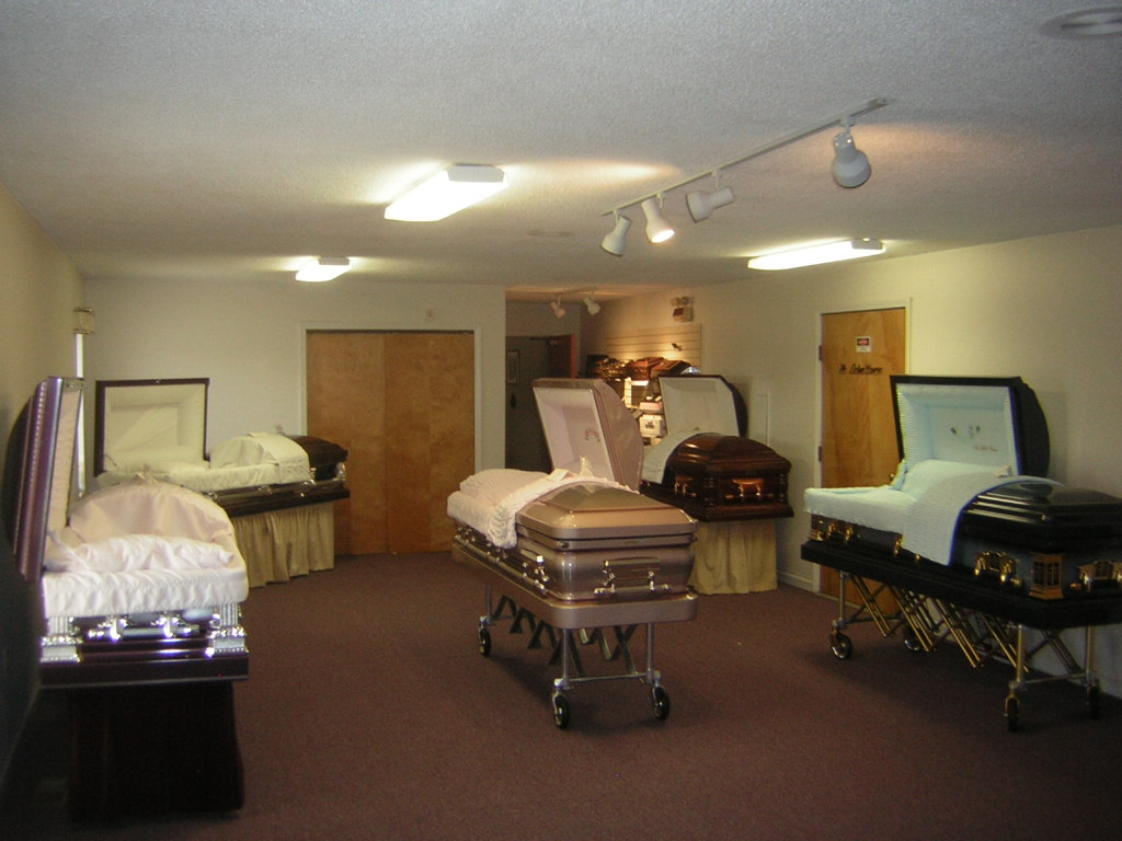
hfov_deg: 51.4
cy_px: 420
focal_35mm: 36
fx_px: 1167
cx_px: 561
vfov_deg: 39.7
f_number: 2.6
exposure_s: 1/26
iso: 84
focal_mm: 4.7
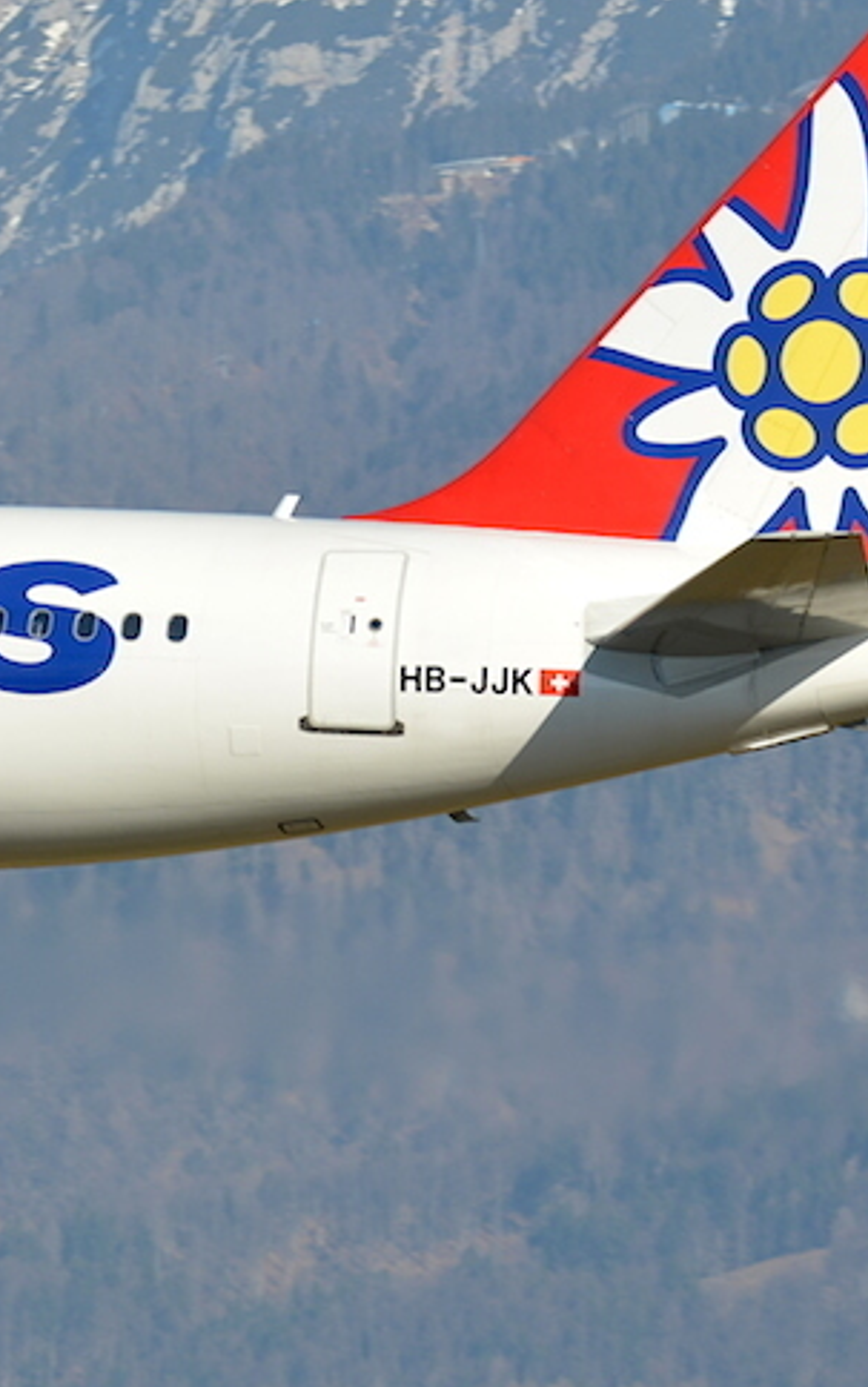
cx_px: -464
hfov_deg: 1.9
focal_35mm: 702
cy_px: 600
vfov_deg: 3.0
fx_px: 26549
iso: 100
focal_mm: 185
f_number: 5.6
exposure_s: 1/800
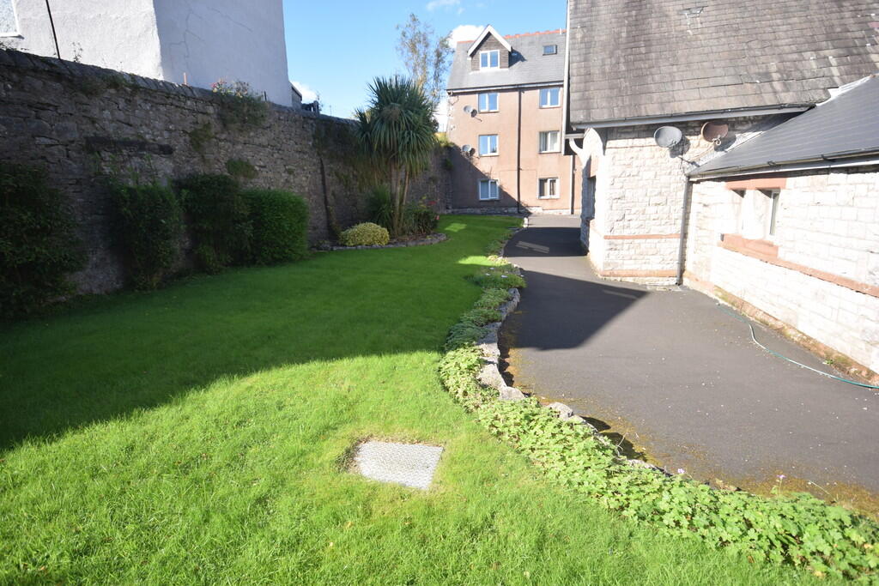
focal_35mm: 20
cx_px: 440
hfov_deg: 85.4
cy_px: 293
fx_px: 476
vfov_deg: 63.2
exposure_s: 1/160
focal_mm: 13
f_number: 6.3
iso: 100
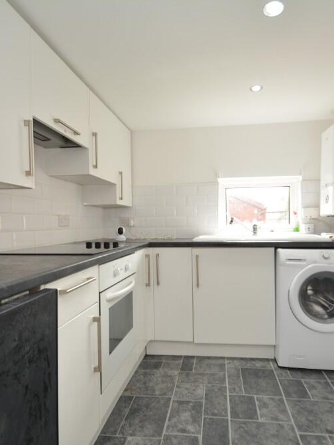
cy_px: 225
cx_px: 182
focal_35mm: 22
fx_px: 283
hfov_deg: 61.0
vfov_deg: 76.4
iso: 100
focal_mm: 10
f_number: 5
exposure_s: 1/15
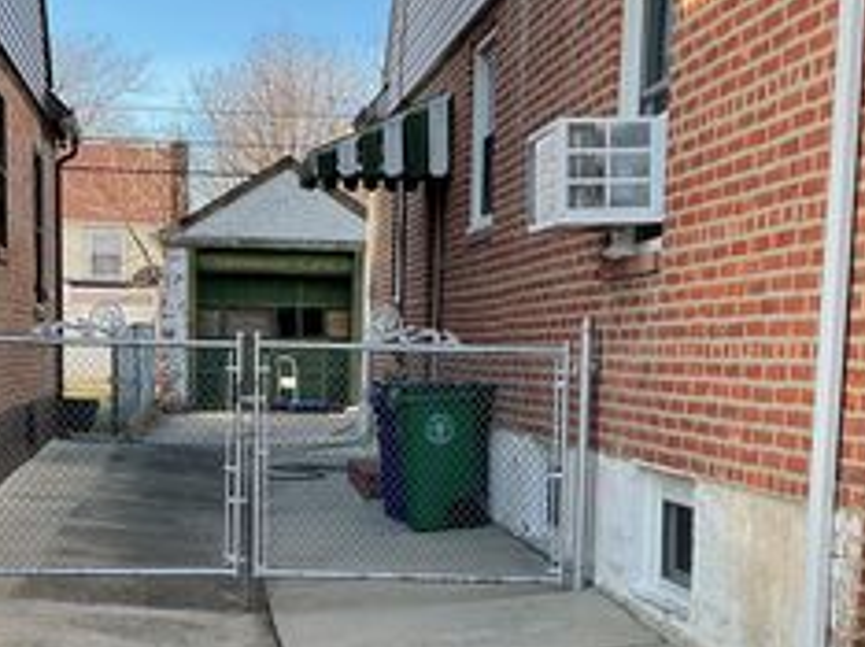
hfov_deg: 31.2
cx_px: 370
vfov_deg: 23.2
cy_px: 549
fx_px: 1548
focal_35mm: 62
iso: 16
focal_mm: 3
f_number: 1.8
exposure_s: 1/300
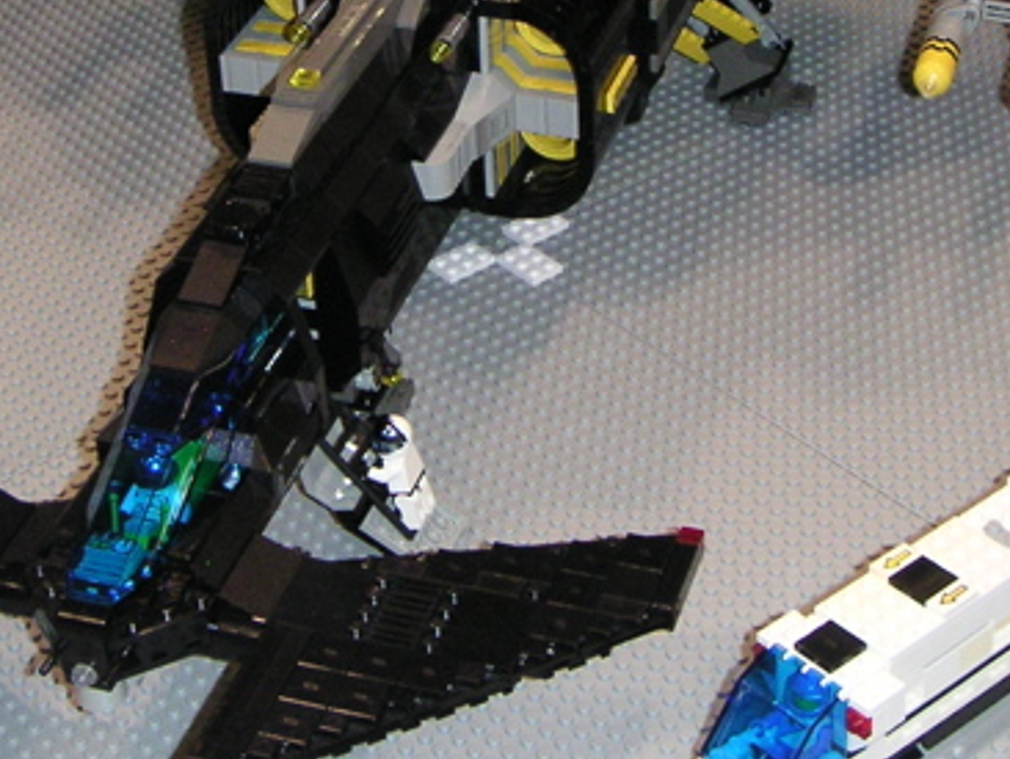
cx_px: 422
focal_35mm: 83
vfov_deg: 17.5
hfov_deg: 23.5
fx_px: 2423
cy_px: 52
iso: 160
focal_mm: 6
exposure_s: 1/45
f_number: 2.8
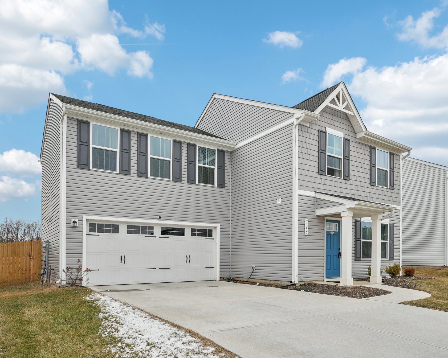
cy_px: 179
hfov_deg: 70.2
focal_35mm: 24
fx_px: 318
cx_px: 237
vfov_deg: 58.8
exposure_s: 1/160
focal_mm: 21
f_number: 8
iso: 100
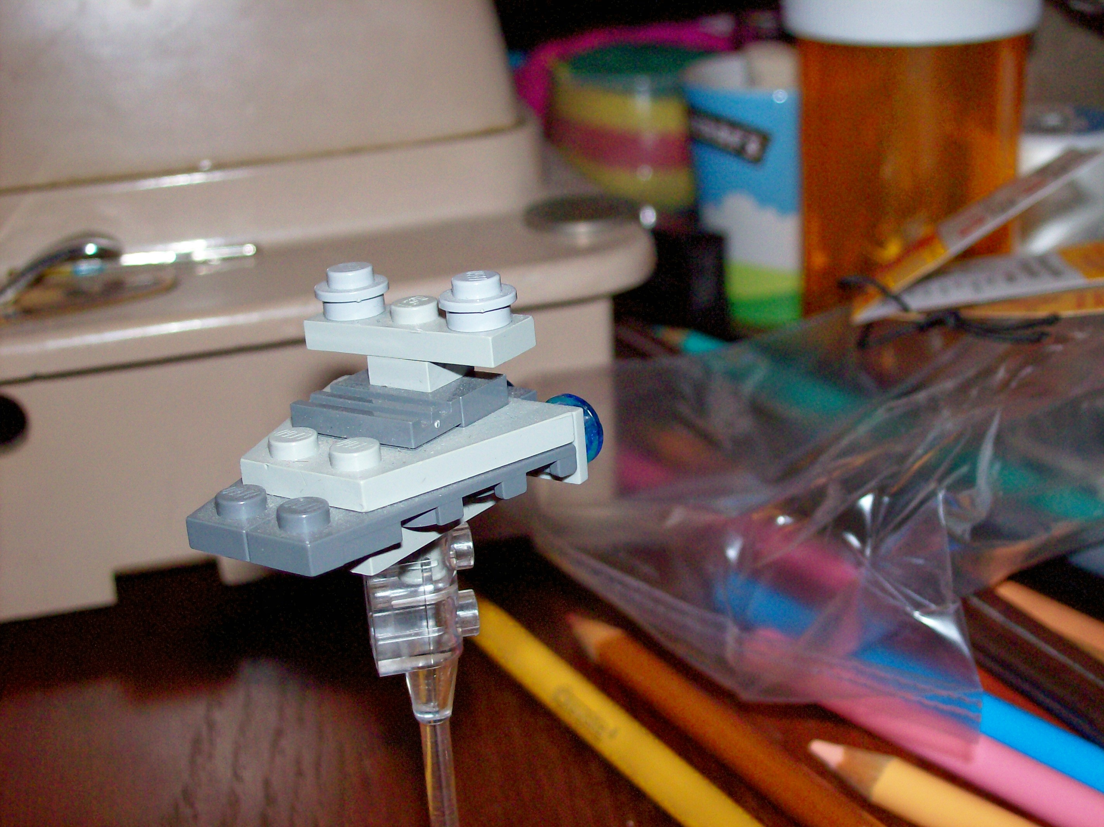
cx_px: 552
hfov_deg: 34.4
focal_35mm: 56
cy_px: 414
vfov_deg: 26.1
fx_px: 1785
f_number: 3.4
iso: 80
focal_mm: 9.4
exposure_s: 1/83.6
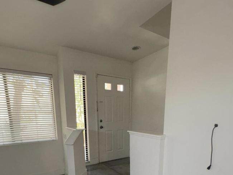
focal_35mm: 22
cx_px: 115
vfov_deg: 56.1
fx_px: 148
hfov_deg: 76.4
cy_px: 143
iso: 80
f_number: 2.2
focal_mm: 2.22
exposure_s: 1/103
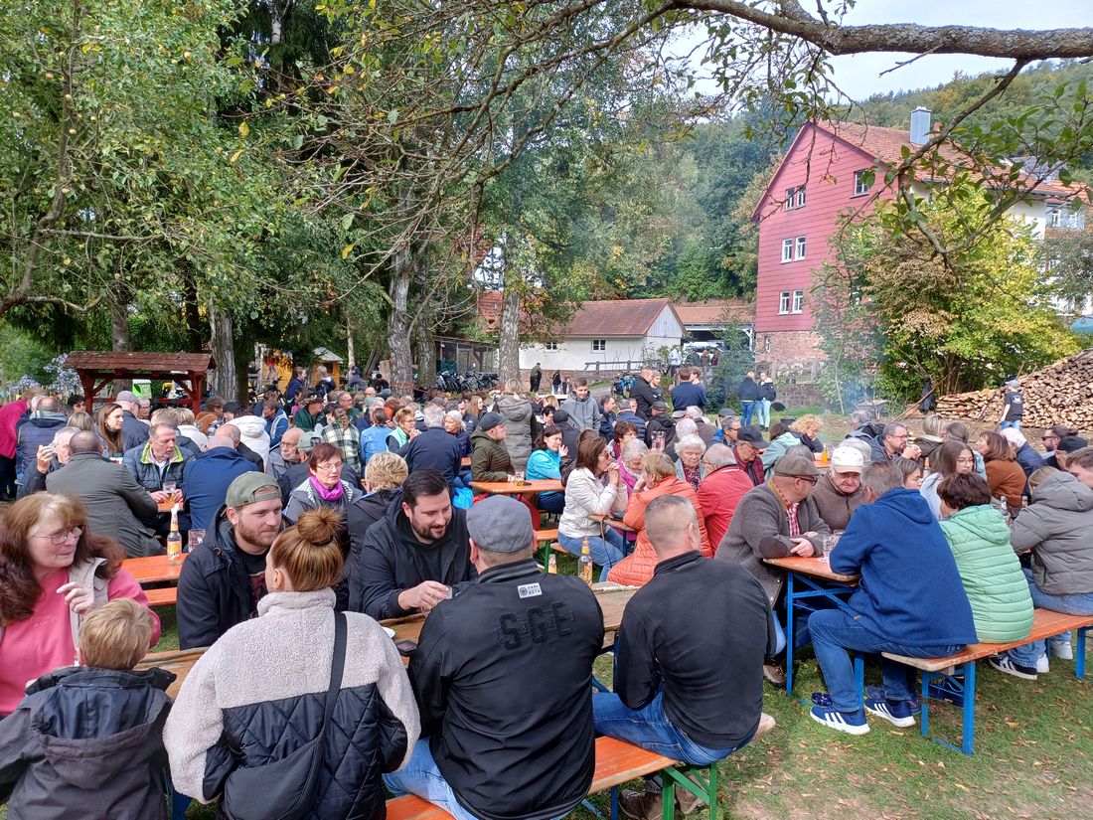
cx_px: 546
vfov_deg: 54.9
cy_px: 410
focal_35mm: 25
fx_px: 789
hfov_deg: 69.4
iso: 50
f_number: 1.8
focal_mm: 4.65
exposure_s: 1/224
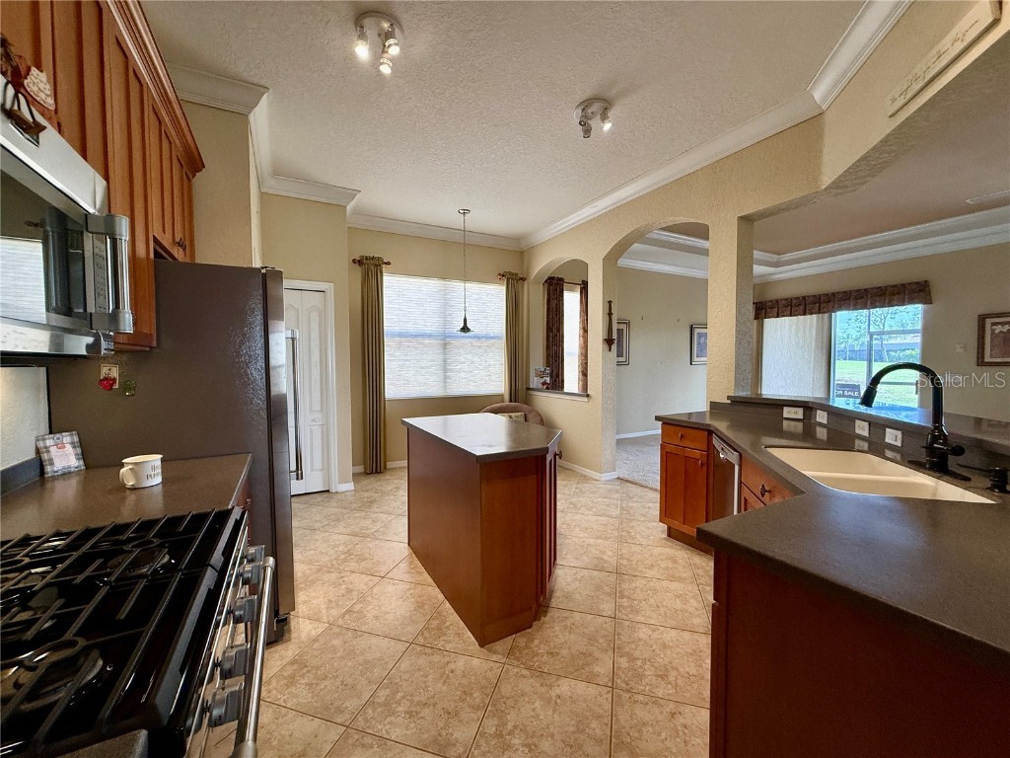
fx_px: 408
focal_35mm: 14
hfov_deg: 102.1
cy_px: 379
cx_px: 505
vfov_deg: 85.7
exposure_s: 1/120
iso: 160
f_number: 2.2
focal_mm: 2.22
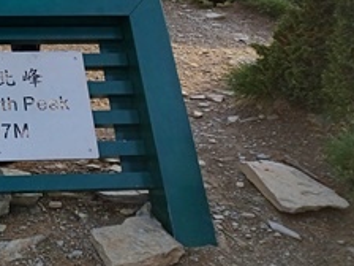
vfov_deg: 20.9
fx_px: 685
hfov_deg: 26.4
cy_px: -27
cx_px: -46
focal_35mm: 67
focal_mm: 4.6
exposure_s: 1/295
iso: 32
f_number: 1.8
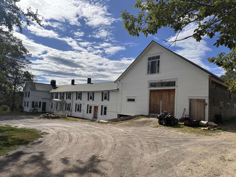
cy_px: 88
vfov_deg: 56.8
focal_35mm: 24
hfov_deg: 71.6
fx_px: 164
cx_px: 118
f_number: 1.78
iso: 80
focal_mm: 6.86
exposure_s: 1/12048
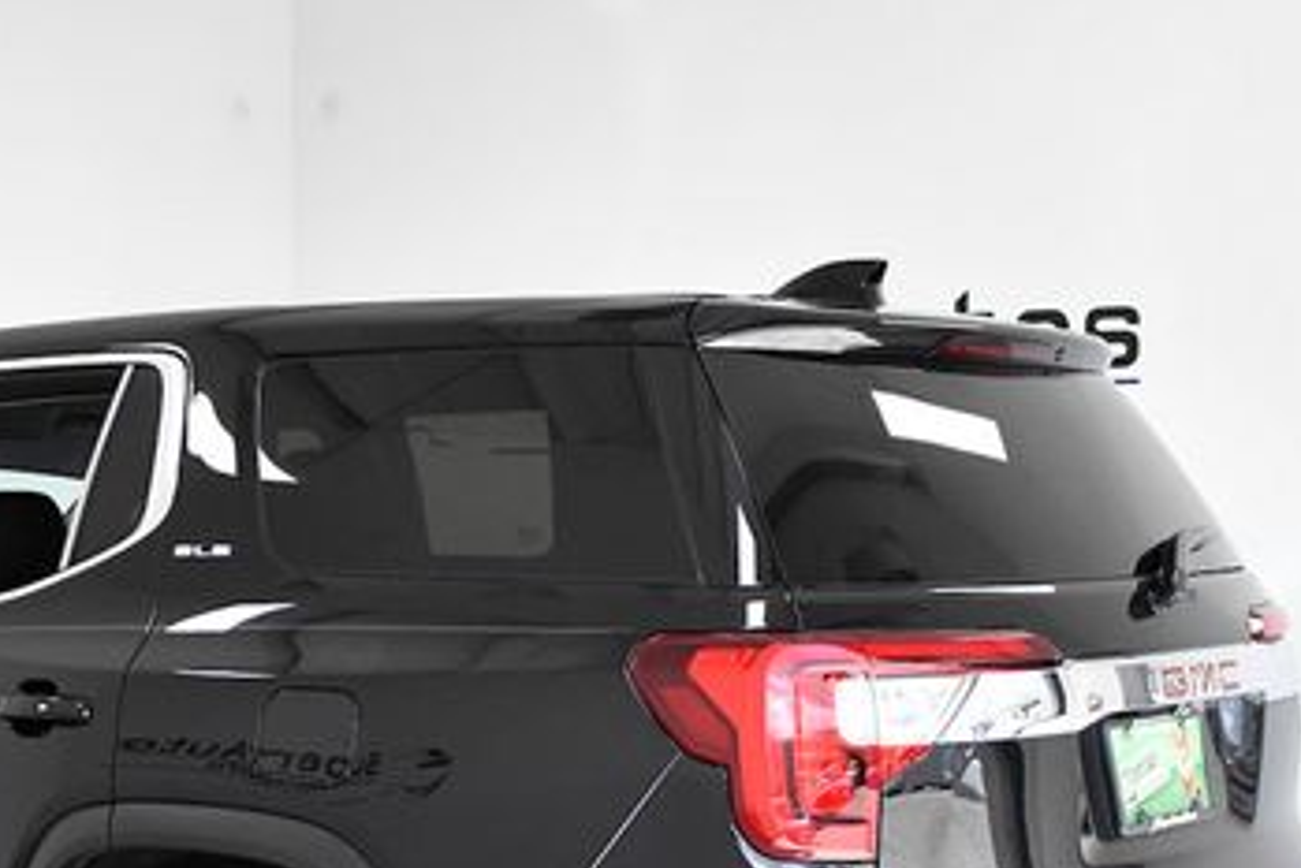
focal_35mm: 66
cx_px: 309
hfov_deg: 30.0
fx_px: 2386
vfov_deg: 20.2
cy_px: 784
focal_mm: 24
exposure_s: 1/1600
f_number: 4.5
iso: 2500
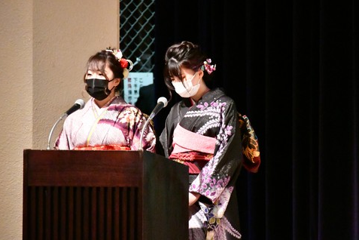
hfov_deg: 4.6
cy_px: 120
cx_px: 179
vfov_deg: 3.0
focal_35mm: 453
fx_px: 4517
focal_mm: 300
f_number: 5.6
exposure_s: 1/160
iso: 25600
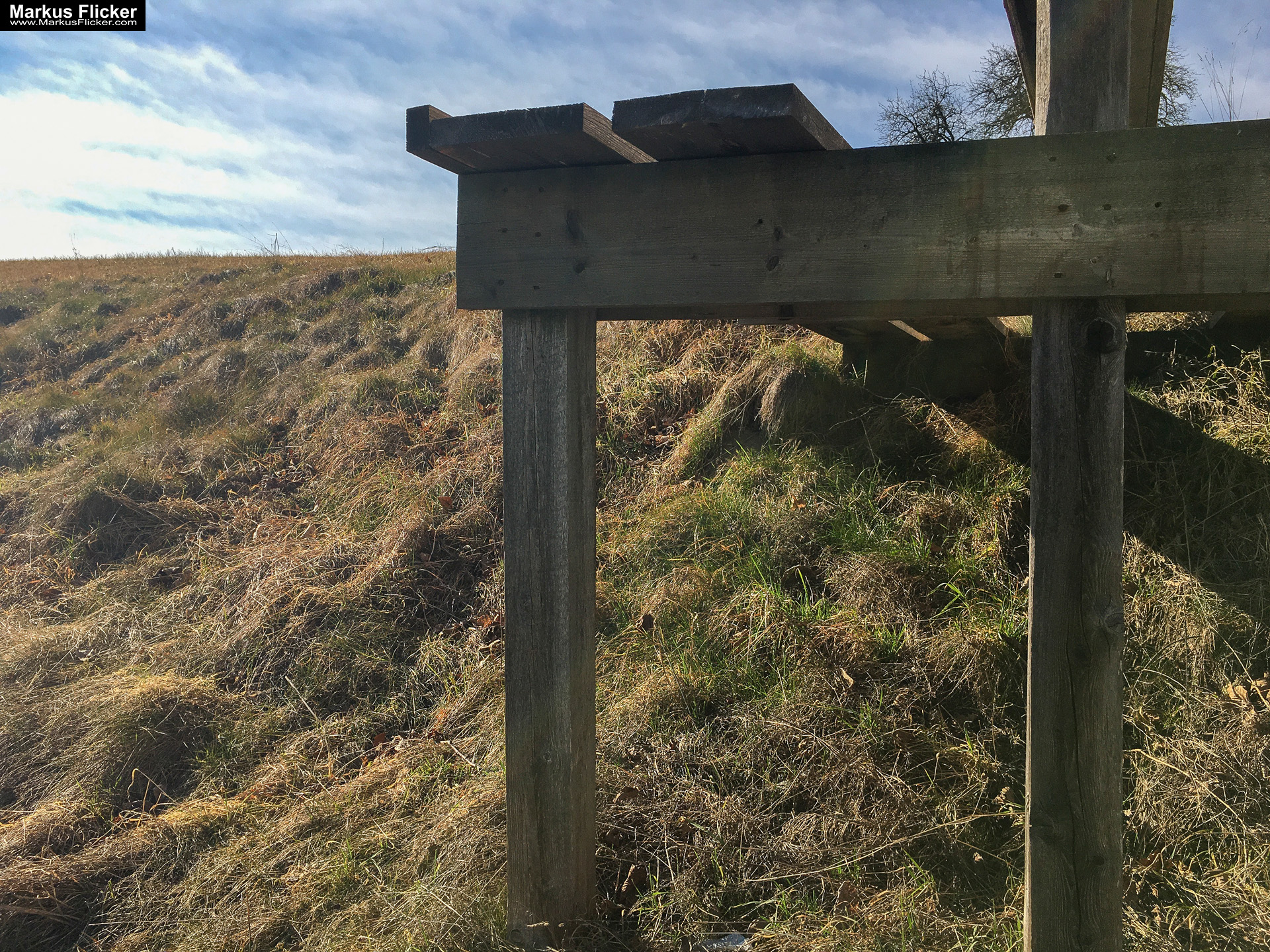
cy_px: 476
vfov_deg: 48.2
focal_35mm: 29
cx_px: 635
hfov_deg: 61.7
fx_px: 1064
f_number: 2.2
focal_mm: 4.15
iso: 25
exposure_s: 1/1500
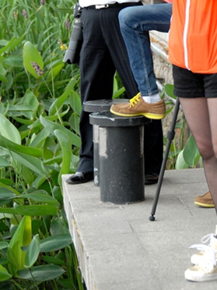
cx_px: 172
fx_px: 1512
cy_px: 21
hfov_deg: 8.2
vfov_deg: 10.9
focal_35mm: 181
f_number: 5
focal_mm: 65
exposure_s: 1/400
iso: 500
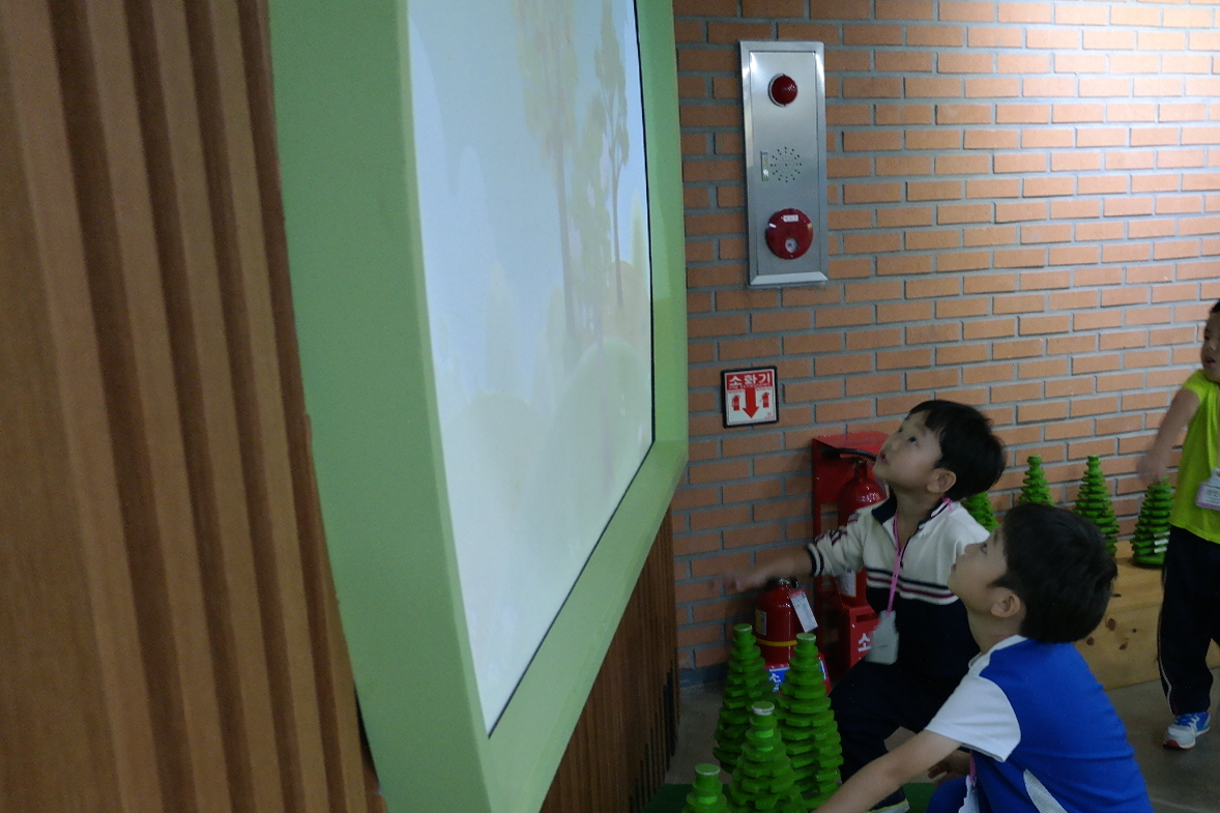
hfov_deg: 43.7
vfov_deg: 30.2
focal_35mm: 44
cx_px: 844
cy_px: 572
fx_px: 1491
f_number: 3.5
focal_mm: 20
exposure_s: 1/40
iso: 800
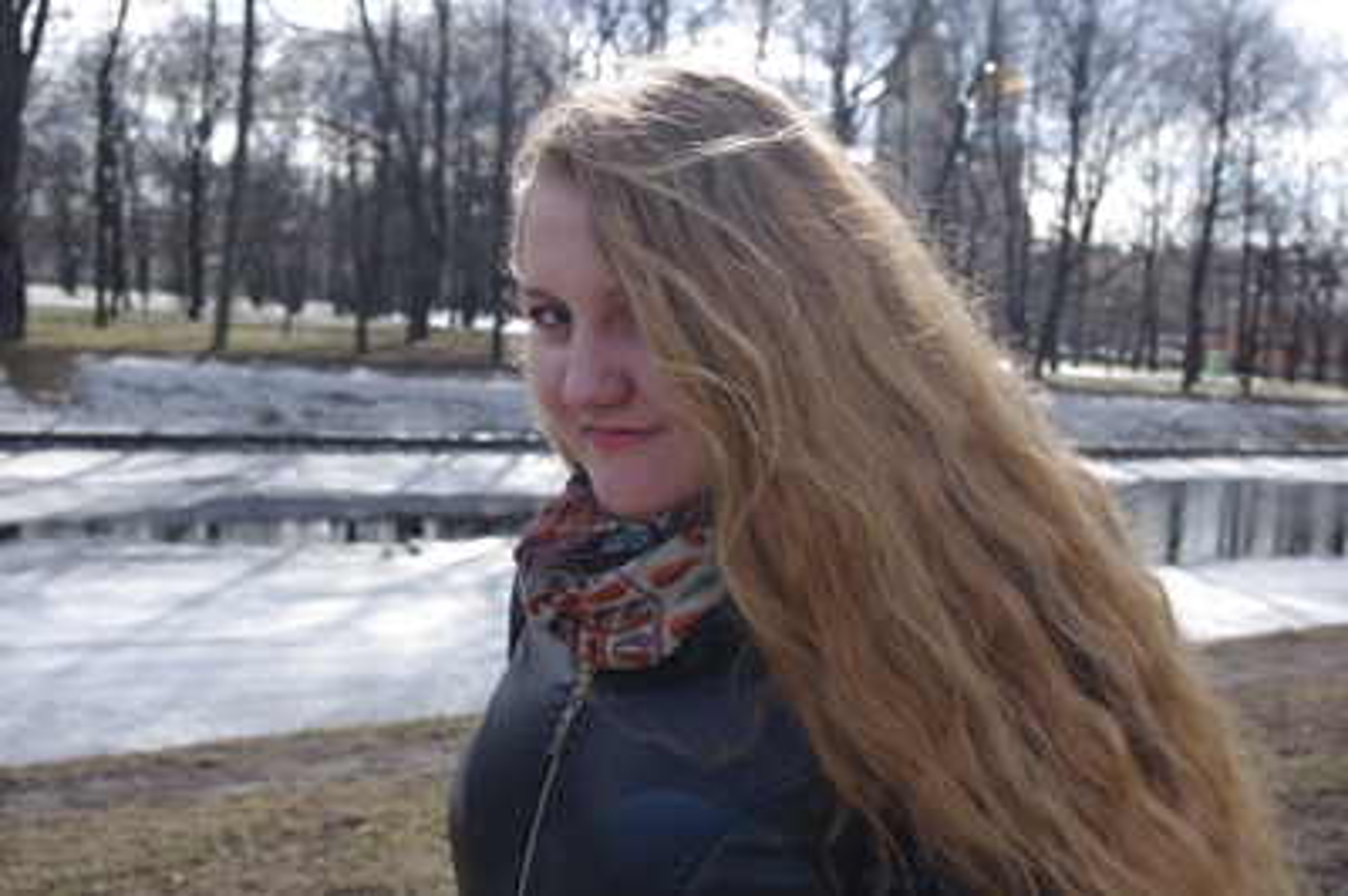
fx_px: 1459
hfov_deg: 49.6
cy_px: 448
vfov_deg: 34.2
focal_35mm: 39
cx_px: 674
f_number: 5.6
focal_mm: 26.25
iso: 200
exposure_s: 1/400
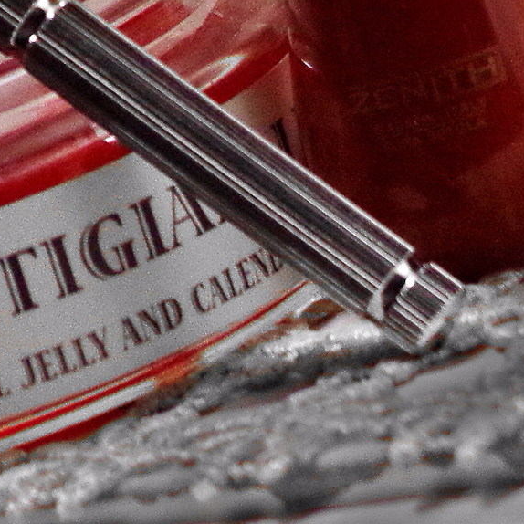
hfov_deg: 6.0
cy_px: -116
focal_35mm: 291
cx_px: -131
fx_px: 4984
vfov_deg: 6.0
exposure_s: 1/100
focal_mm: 55
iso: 1600
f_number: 7.1
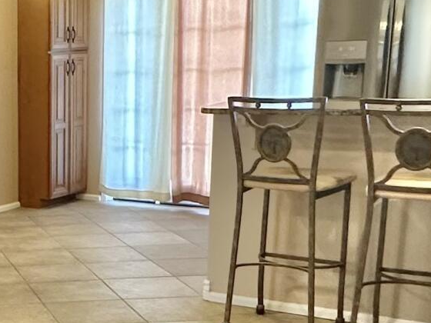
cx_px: -171
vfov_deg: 19.4
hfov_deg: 22.4
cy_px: 262
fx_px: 934
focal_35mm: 75
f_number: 2.2
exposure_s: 1/60
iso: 200
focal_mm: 2.22
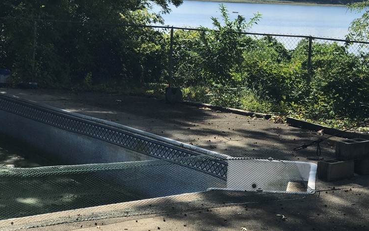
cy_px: 63
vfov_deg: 15.7
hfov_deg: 24.9
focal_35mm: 83
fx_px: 835
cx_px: 212
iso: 20
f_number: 2.8
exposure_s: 1/977
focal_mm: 6.6
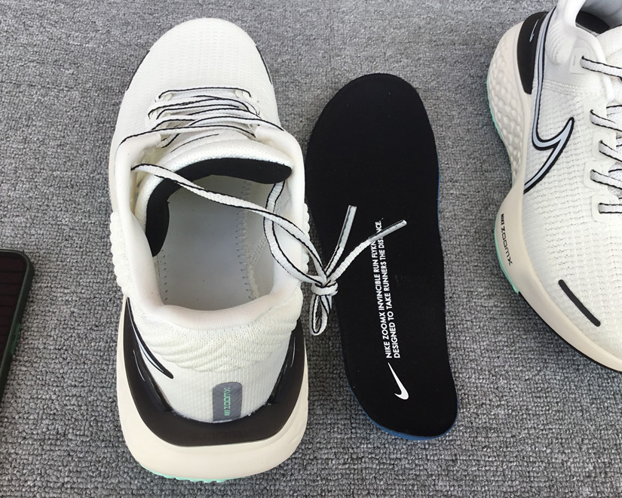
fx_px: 607
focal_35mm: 33
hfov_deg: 54.2
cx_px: 301
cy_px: 249
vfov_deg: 44.5
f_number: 2.4
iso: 25
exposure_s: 1/273
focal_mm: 3.3
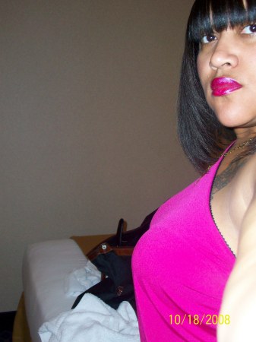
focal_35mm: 42
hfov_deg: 34.3
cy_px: 171
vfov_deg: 44.8
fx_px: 415
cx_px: 128
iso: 160
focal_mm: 7.1
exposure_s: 1/65.1
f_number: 3.2
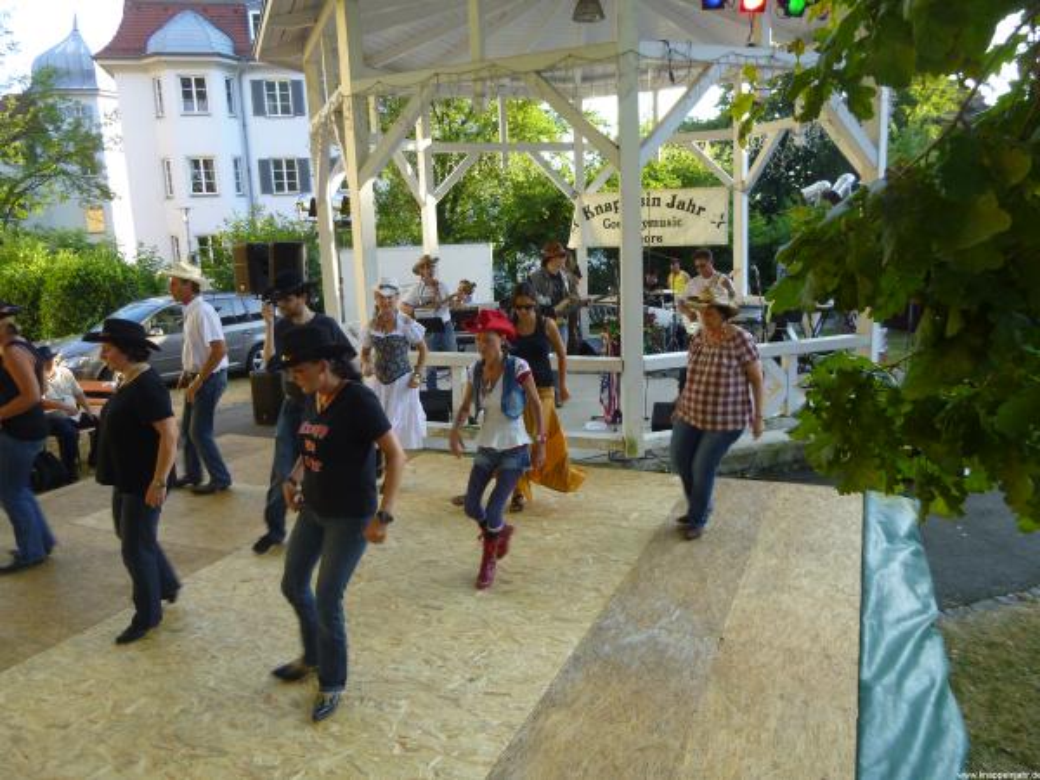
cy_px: 390
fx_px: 751
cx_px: 520
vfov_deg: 54.9
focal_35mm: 25
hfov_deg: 69.4
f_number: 3.1
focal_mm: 4.5
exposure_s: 1/100
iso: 100
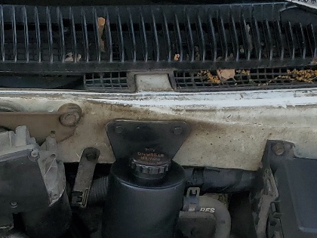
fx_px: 907
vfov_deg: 13.7
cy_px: 393
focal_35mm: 99
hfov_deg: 18.9
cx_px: -48
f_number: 1.5
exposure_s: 1/2000
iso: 50
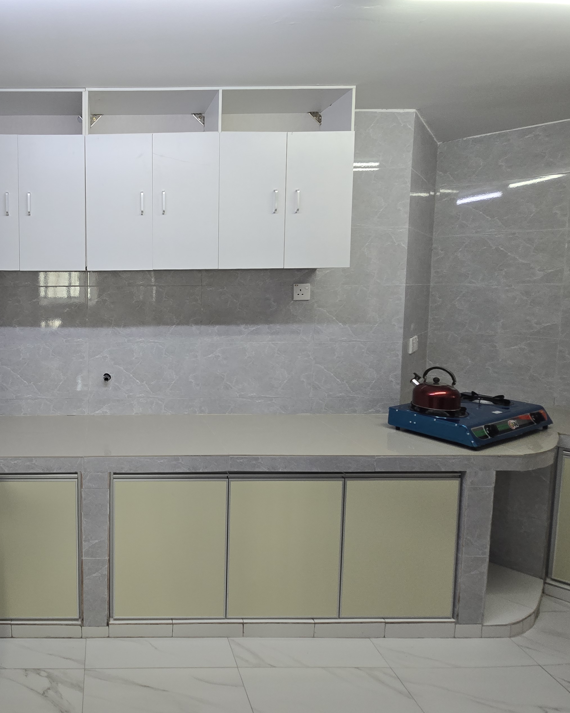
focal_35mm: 20
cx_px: 104
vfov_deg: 80.1
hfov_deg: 61.7
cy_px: 317
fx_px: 422
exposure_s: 1/100
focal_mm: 2.2
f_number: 2.2
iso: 160
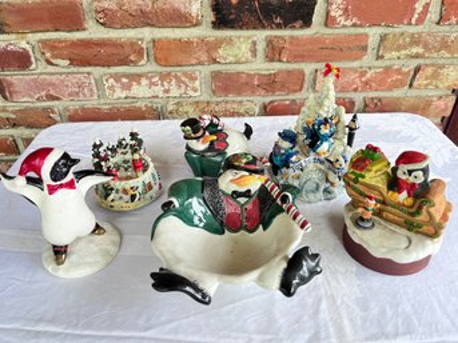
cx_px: 229
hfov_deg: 67.3
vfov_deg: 53.0
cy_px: 172
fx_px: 344
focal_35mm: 26
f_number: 1.6
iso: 125
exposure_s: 1/121
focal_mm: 5.1
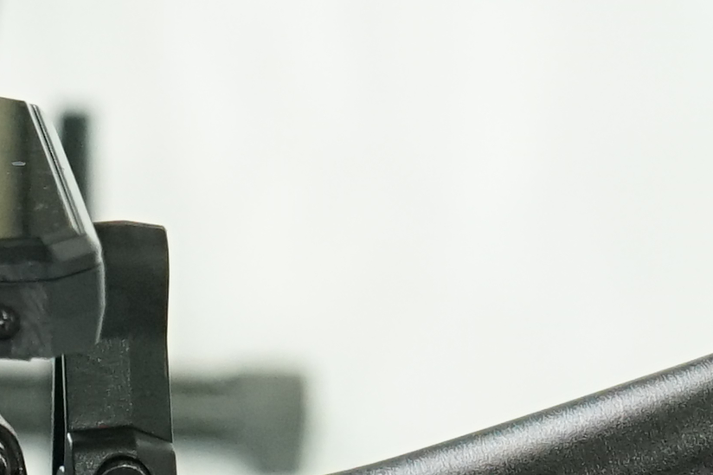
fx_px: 5049
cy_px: 852
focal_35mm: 255
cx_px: -214
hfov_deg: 8.0
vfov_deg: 5.3
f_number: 5
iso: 2500
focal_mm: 35
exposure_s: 1/200
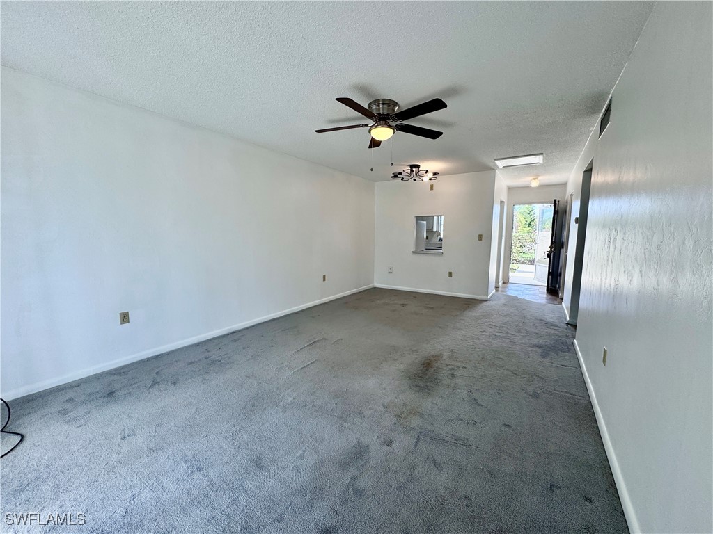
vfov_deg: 85.7
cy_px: 267
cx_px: 356
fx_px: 288
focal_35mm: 14
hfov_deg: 102.1
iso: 40
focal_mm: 2.22
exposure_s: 1/120
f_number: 2.2
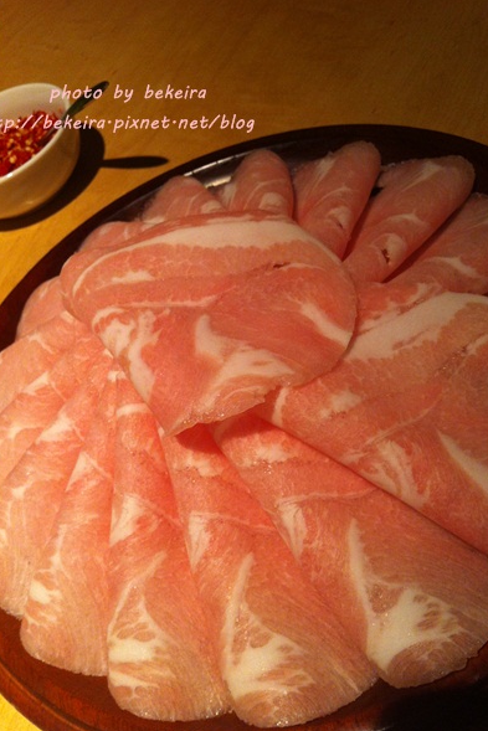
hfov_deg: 36.0
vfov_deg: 51.9
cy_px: 365
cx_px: 243
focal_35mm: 37
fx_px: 752
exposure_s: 1/15
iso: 160
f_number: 2.8
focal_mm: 3.85
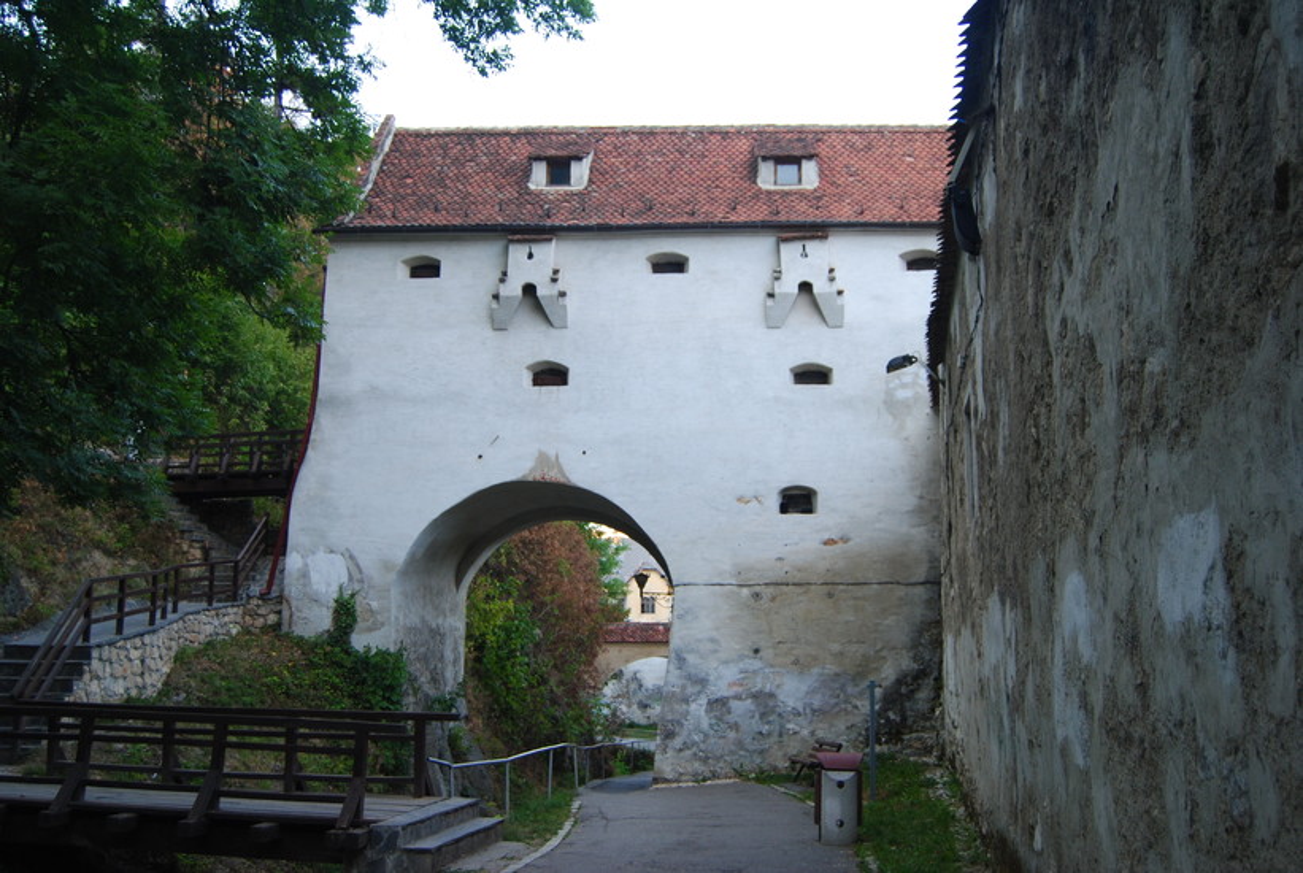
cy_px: 436
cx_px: 652
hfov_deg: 55.0
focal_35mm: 34
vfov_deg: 38.5
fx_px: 1250
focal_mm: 23
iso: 200
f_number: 3.8
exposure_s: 1/60
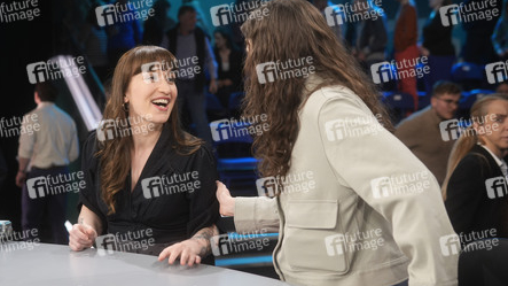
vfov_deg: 24.9
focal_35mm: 48
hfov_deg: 42.9
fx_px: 646
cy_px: 156
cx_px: 255
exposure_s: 1/100
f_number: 2.2
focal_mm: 30
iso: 640
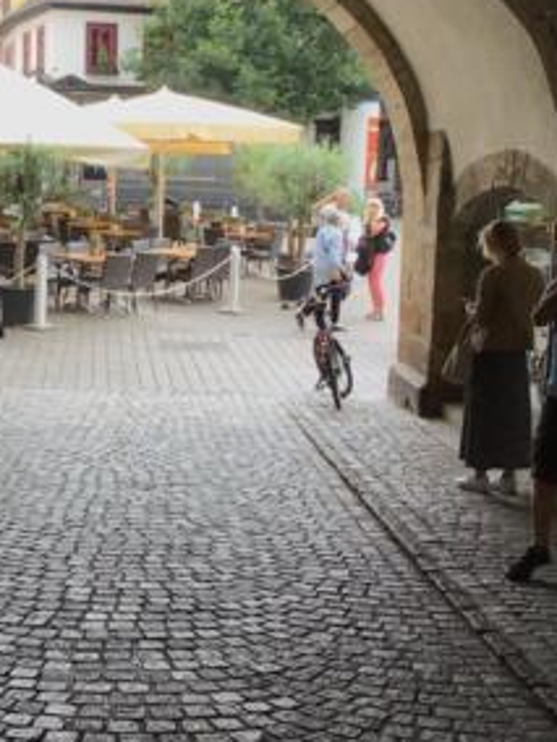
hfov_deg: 22.5
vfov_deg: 30.2
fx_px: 1373
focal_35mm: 64
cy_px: 290
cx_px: 80
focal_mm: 3.3
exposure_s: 1/155
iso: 25
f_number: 2.4
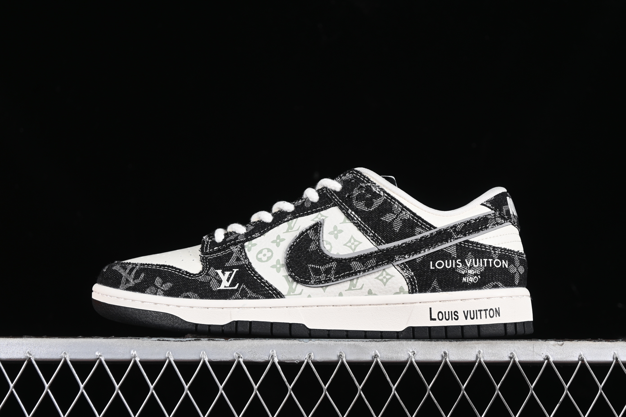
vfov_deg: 18.2
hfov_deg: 27.0
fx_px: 1304
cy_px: 208
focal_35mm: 75
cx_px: 313
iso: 160
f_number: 6.3
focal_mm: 50
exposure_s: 1/60
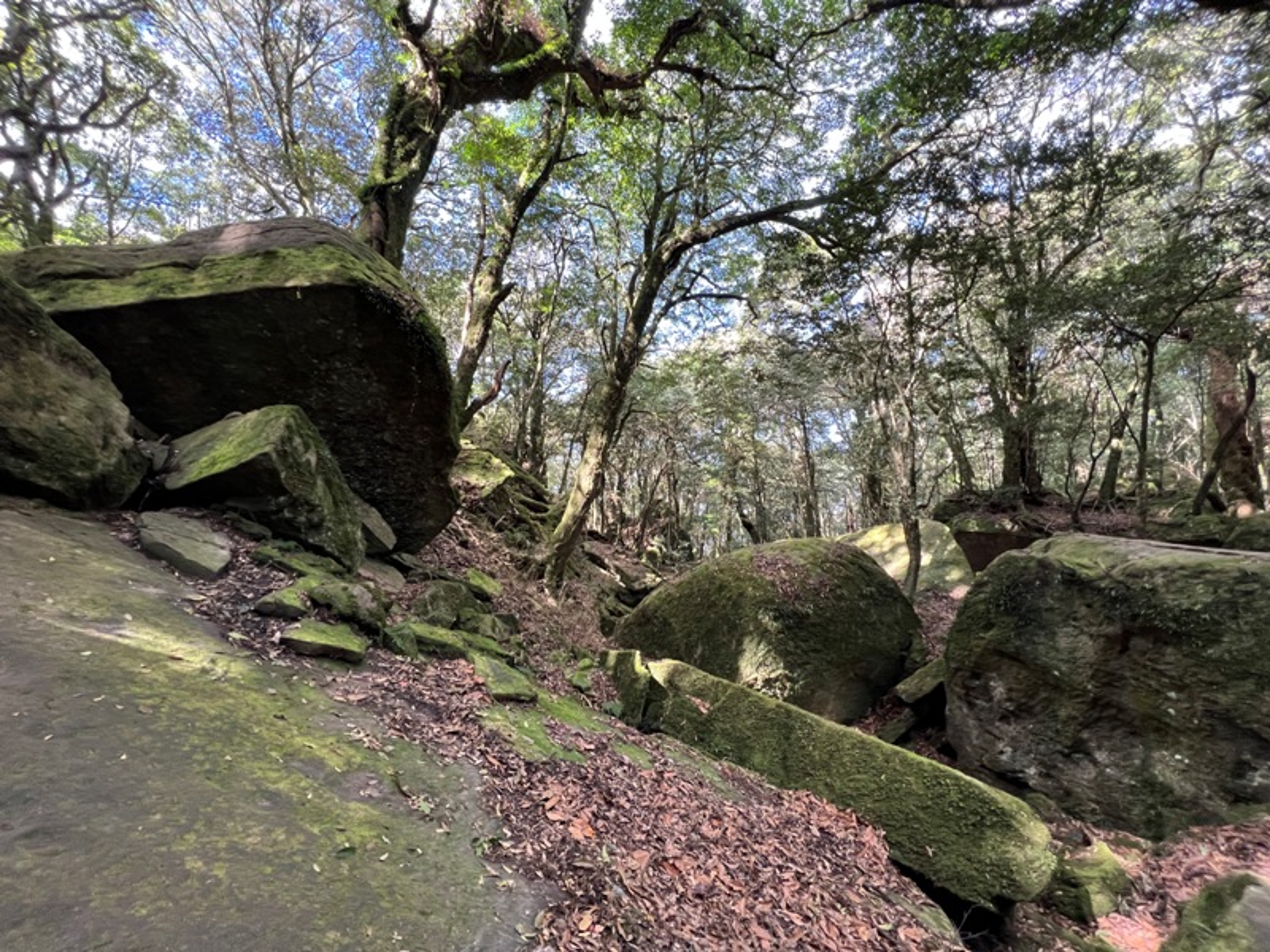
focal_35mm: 13
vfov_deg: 89.9
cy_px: 476
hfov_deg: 106.2
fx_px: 477
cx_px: 635
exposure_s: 1/121
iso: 200
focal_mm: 1.57
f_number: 1.8
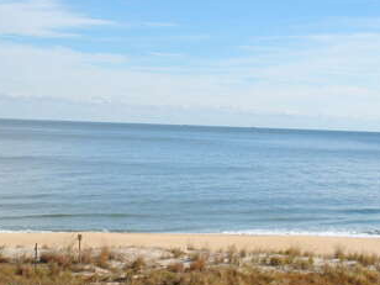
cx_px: 226
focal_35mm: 86
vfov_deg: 17.2
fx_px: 944
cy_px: 144
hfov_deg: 22.7
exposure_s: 1/320
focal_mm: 24
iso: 100
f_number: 8
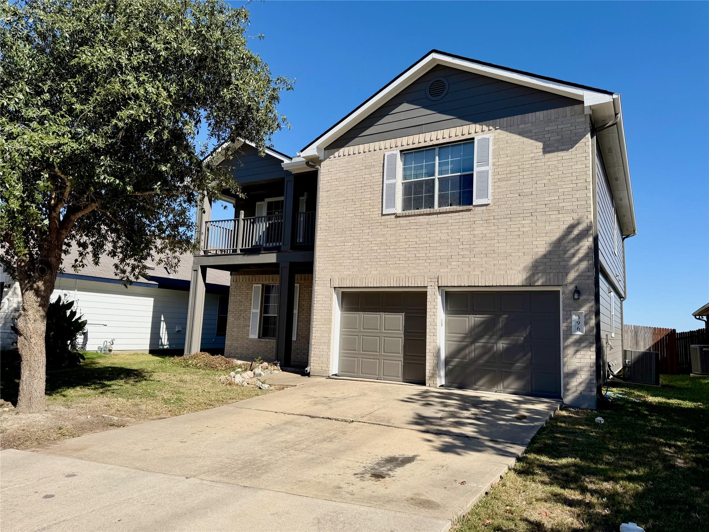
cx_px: 354
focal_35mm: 24
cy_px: 266
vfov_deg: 56.8
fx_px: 492
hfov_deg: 71.6
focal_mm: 6.76
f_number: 1.78
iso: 80
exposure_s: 1/5319
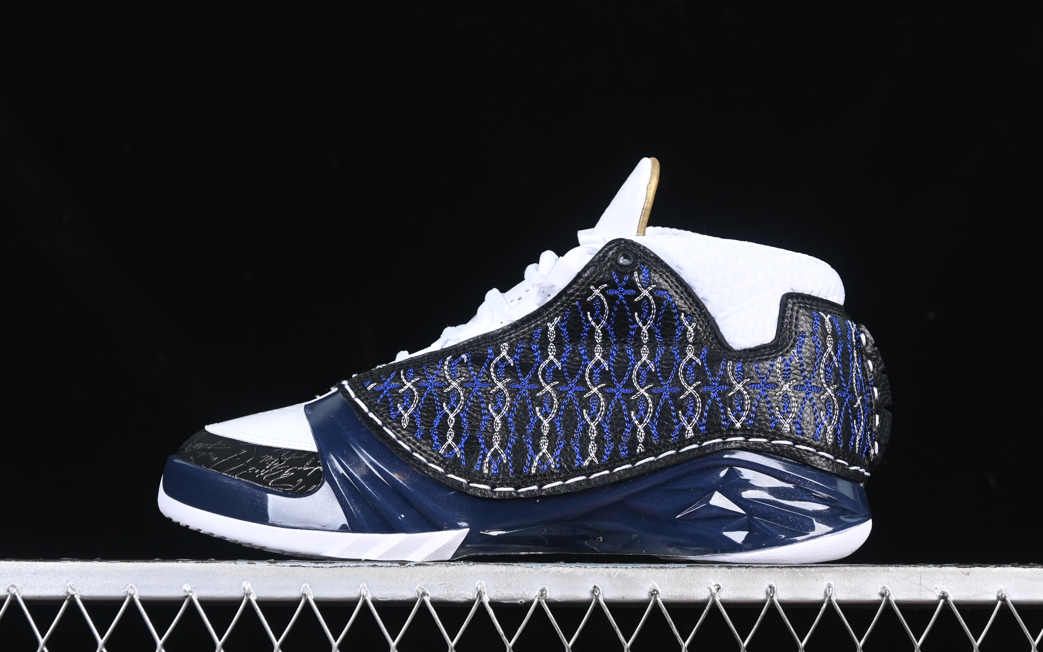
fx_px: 2189
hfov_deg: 26.8
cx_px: 522
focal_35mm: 77
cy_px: 345
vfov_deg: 16.9
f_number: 6.3
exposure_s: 1/50
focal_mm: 50
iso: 160
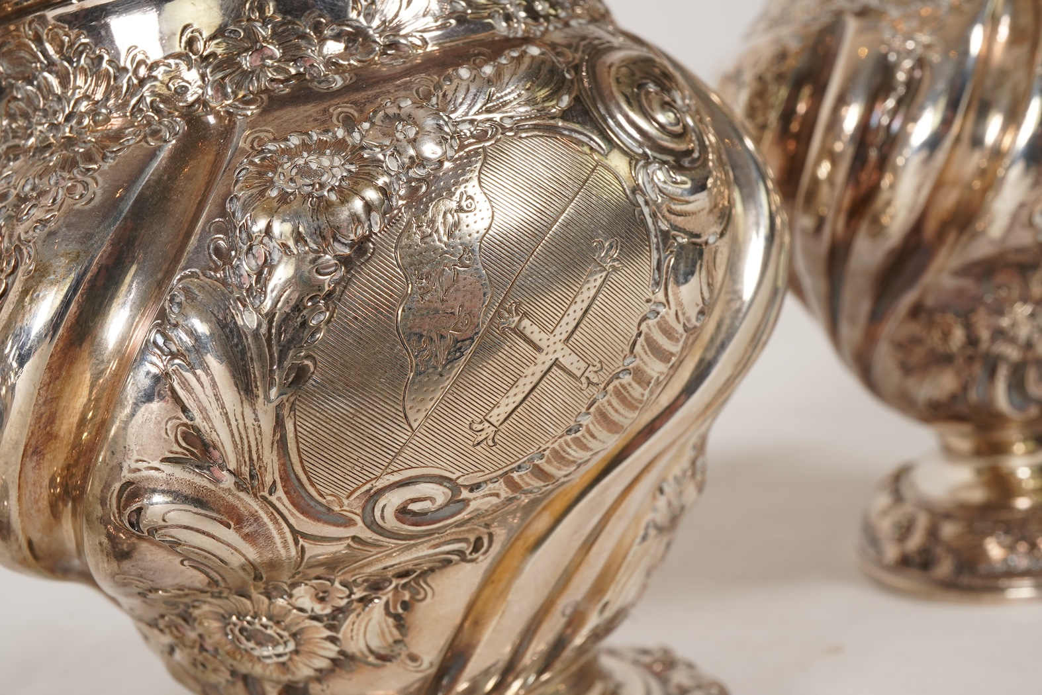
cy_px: 348
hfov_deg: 43.6
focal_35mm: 45
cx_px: 521
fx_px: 1303
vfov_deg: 29.9
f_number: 22
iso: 400
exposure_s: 1/125
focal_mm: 30
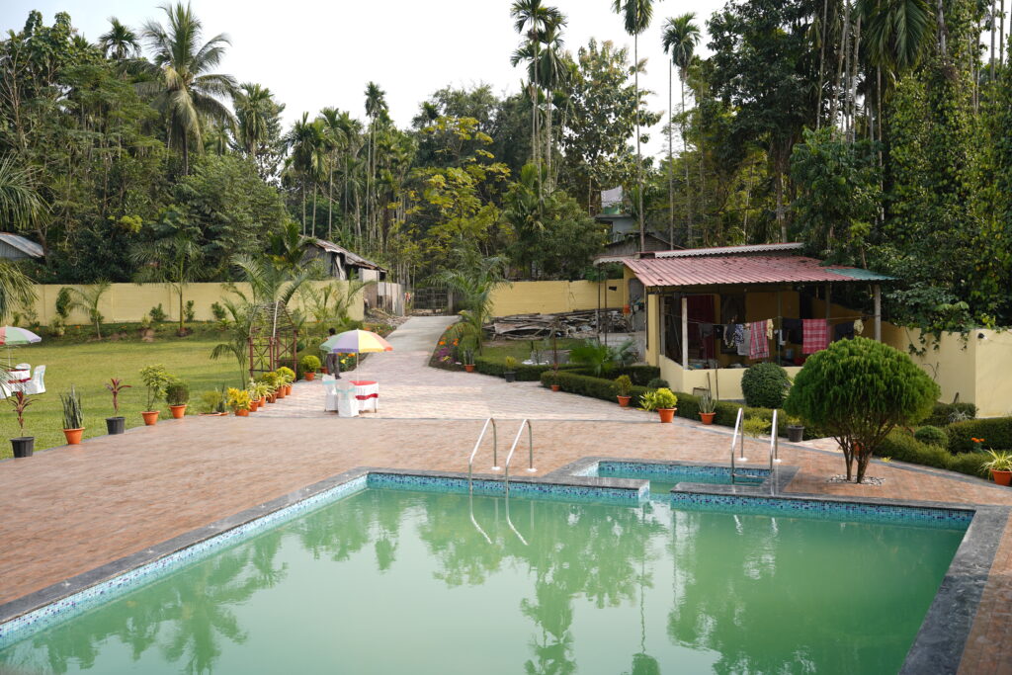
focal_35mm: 34
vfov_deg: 38.9
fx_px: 956
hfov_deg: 55.8
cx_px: 506
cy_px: 338
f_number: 2.8
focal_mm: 34
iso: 50
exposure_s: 1/400
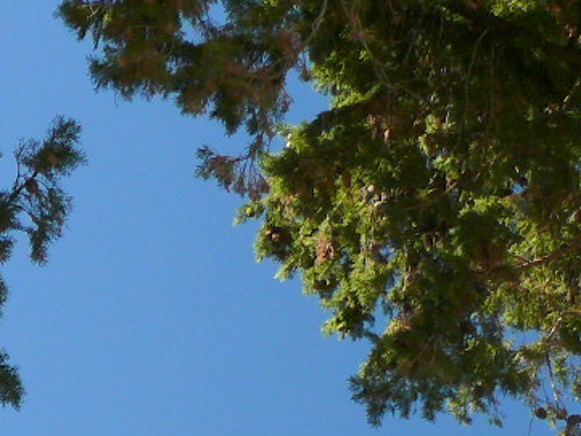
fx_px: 2602
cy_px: 944
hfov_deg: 11.8
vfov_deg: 8.9
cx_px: -455
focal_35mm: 155
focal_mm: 7.4
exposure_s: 1/200
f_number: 4
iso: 100
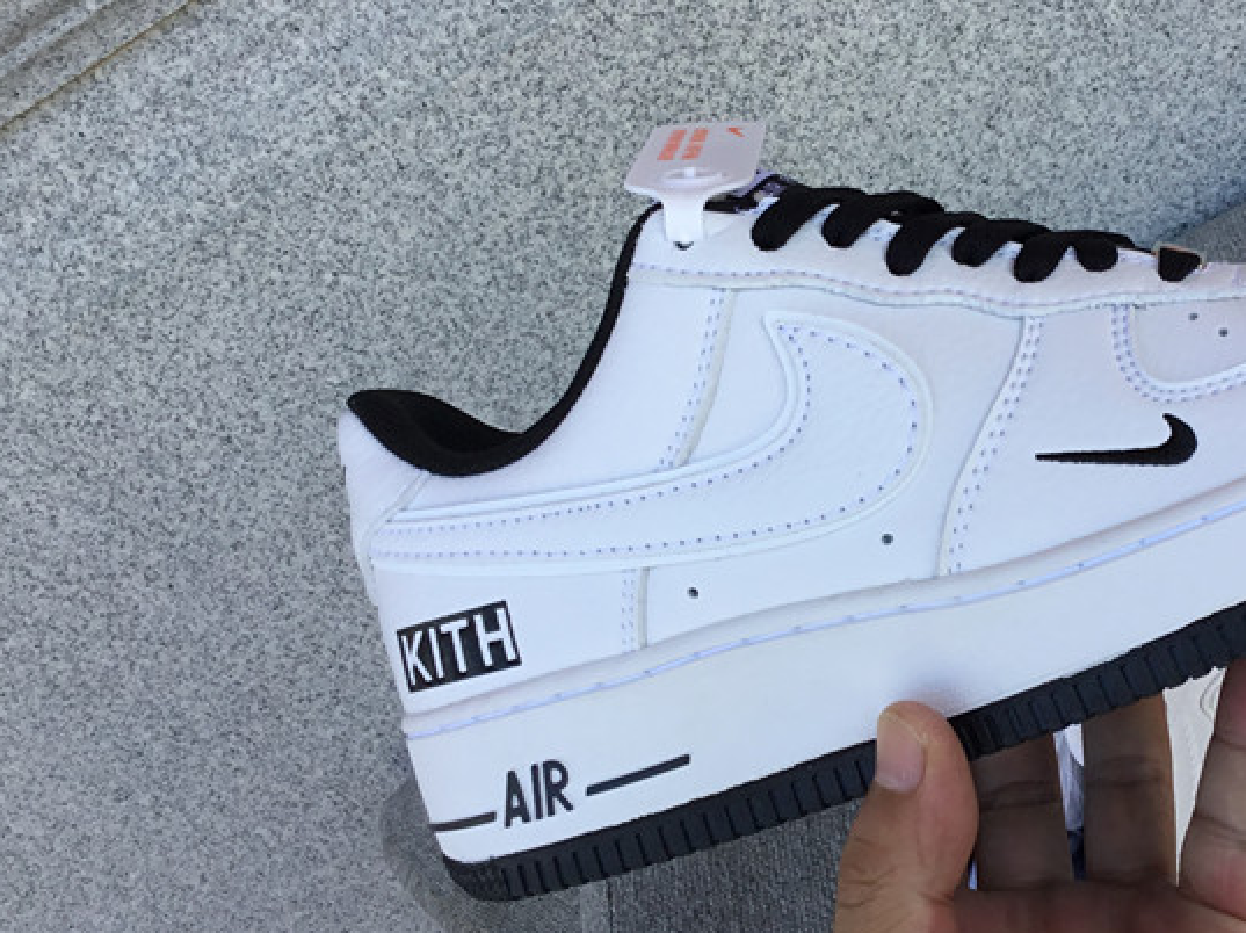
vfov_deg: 28.0
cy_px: 393
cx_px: 903
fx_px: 1870
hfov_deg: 36.2
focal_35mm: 52
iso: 25
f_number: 2.4
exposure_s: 1/271
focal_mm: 3.3
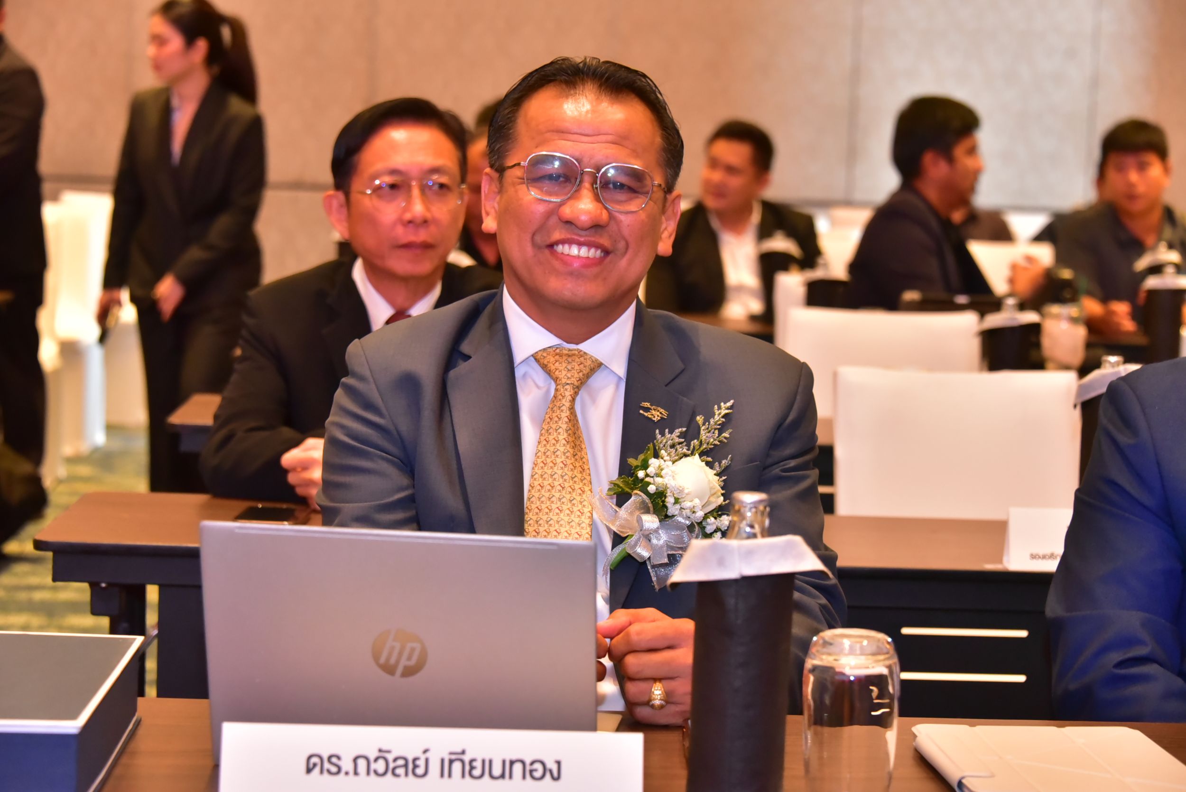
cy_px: 396
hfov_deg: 22.6
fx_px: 2966
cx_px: 593
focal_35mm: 90
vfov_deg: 15.2
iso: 5000
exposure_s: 1/125
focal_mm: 90
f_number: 6.3
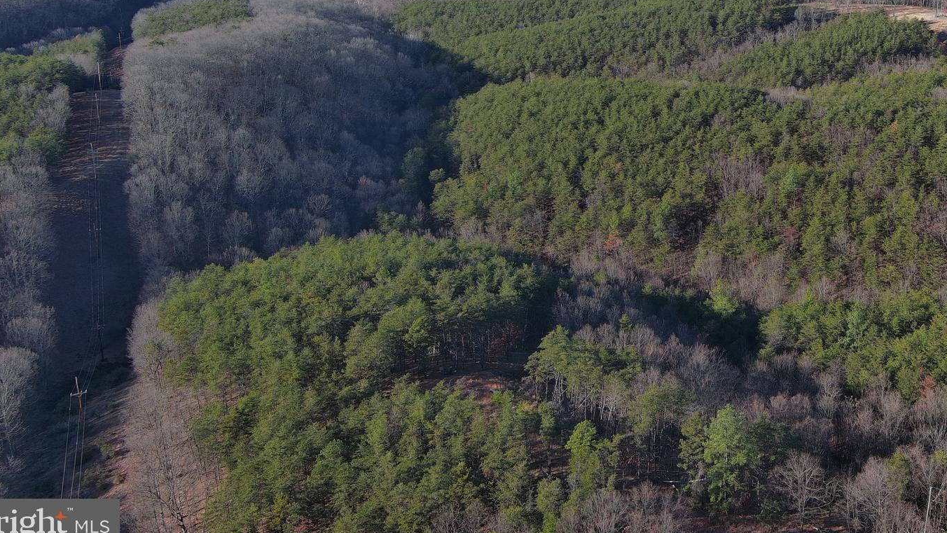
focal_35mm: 46
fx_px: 1155
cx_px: 682
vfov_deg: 25.3
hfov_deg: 43.5
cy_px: 72
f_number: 2.8
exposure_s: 1/450
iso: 100
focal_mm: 10.57
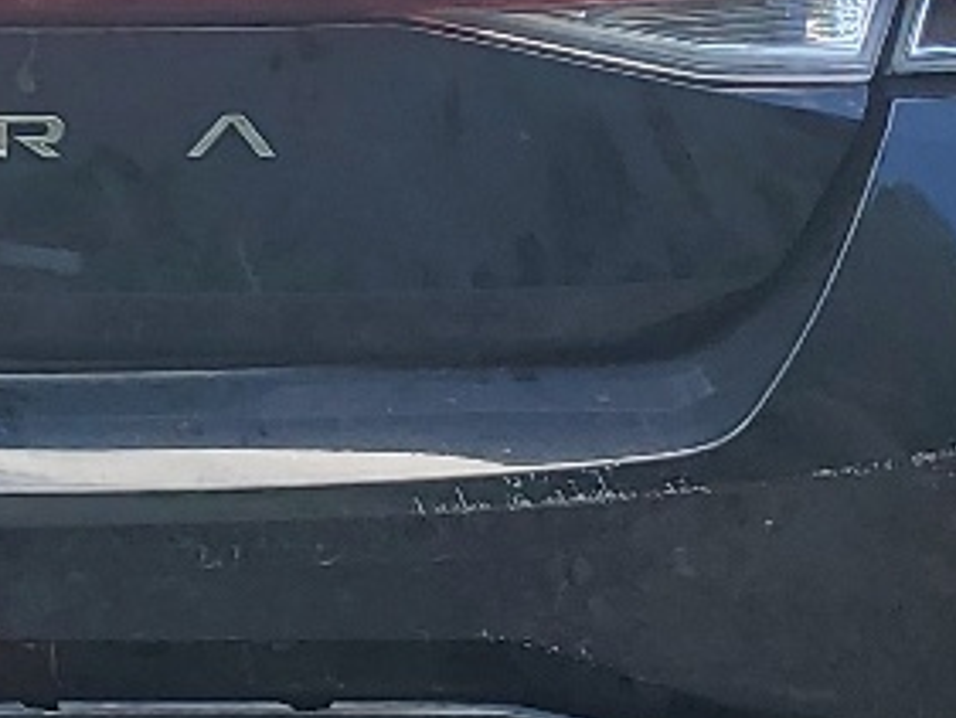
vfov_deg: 9.9
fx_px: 4089
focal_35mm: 148
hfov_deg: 12.7
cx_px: -473
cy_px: -82
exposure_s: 1/476
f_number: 1.5
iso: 50
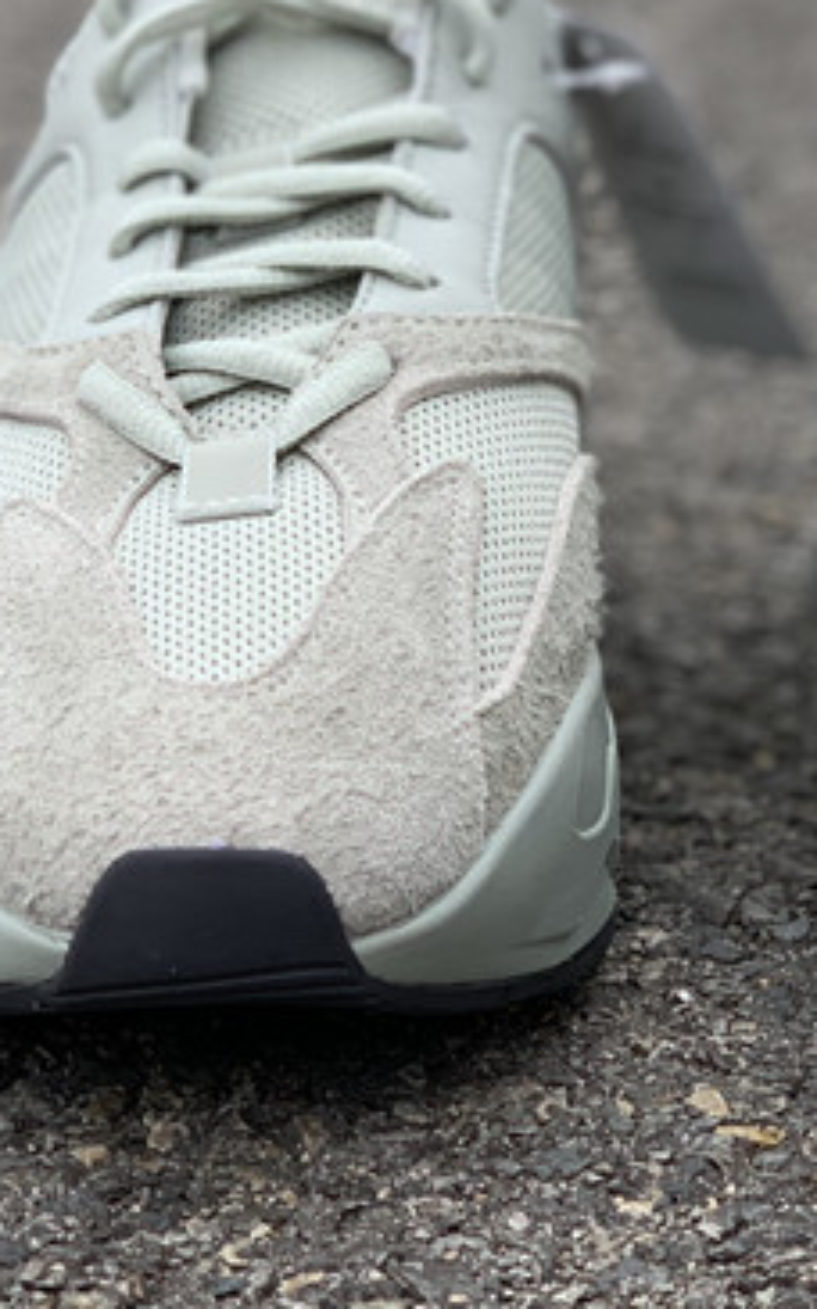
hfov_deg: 9.6
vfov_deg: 15.3
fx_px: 4847
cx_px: 688
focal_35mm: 136
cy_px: 368
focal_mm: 6
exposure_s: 1/122
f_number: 2.4
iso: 32
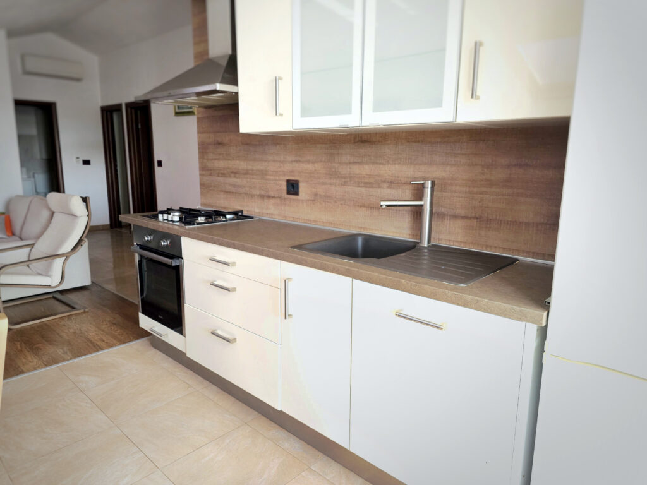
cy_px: 242
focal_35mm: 23
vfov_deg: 58.9
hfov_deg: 73.9
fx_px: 430
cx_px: 324
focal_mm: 6.3
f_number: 1.7
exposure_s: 1/50
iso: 80
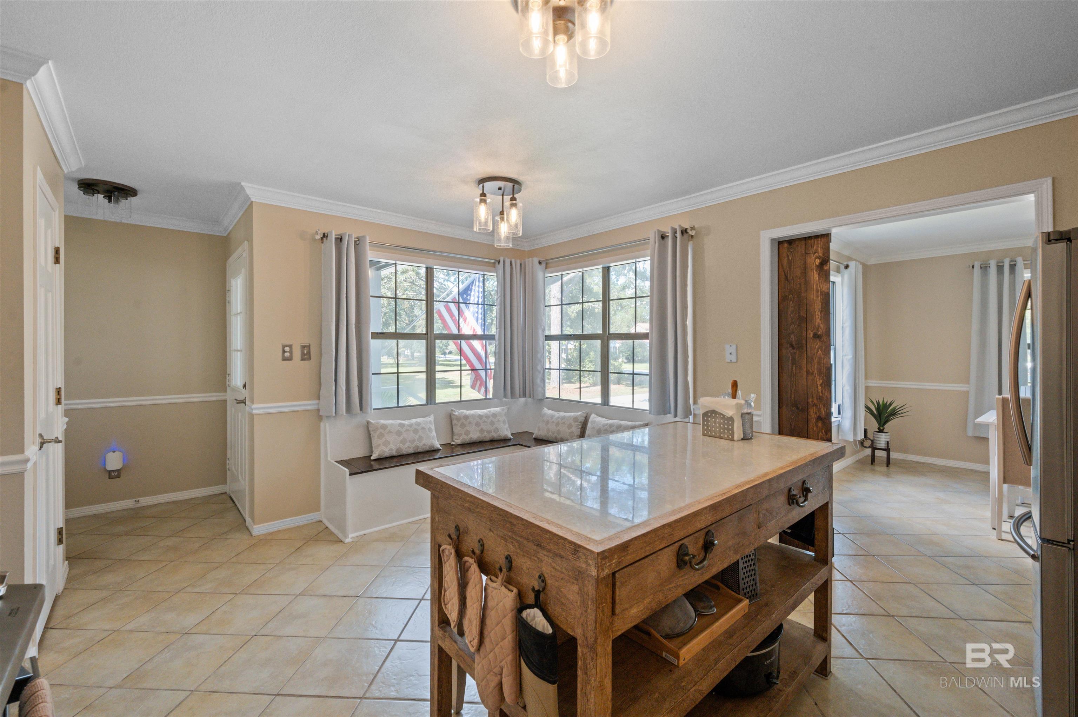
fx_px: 419
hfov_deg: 104.3
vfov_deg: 81.1
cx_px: 539
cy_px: 358
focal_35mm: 14
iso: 1600
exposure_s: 1/50
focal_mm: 14
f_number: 10
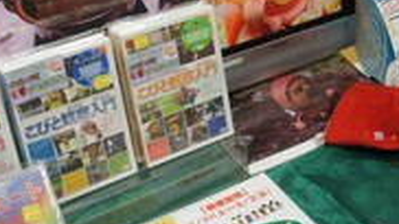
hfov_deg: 30.1
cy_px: 86
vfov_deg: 17.4
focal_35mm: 69
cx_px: 303
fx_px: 729
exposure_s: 1/80
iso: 400
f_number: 4.5
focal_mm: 20
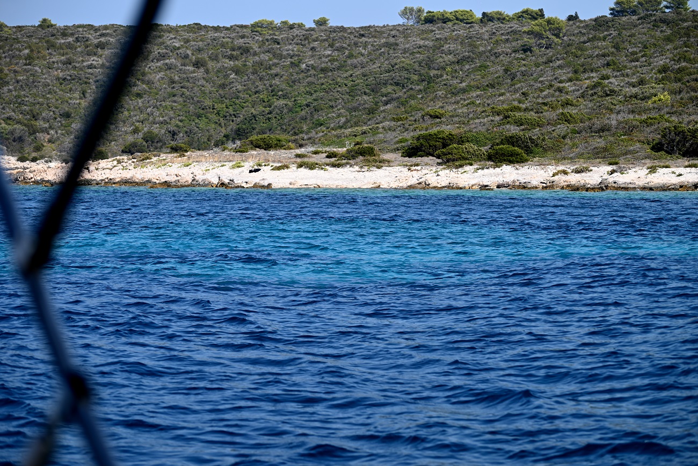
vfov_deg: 12.5
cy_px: 233
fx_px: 2133
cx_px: 349
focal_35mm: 110
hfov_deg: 18.6
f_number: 5.6
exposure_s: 1/500
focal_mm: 110
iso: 100
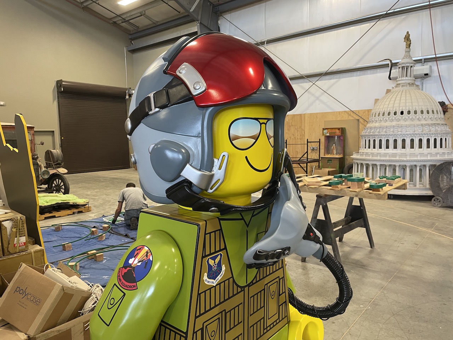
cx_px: 226
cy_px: 170
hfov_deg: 67.3
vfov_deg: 53.1
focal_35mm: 26
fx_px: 340
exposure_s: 1/82
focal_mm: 4.2
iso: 125
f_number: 1.6
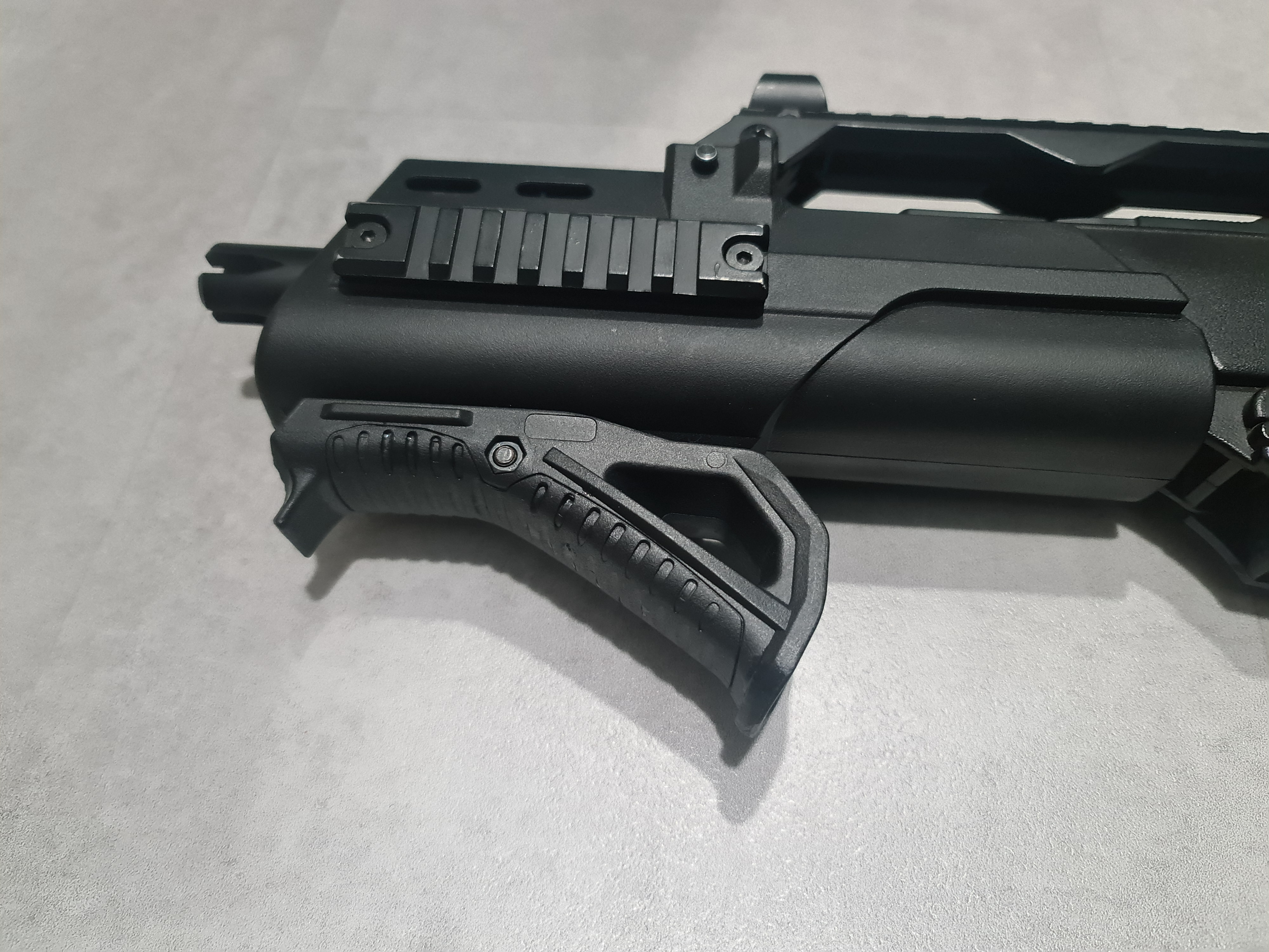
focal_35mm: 25
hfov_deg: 69.4
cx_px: 634
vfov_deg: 54.9
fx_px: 916
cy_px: 476
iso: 800
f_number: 1.8
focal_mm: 7
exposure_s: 1/100
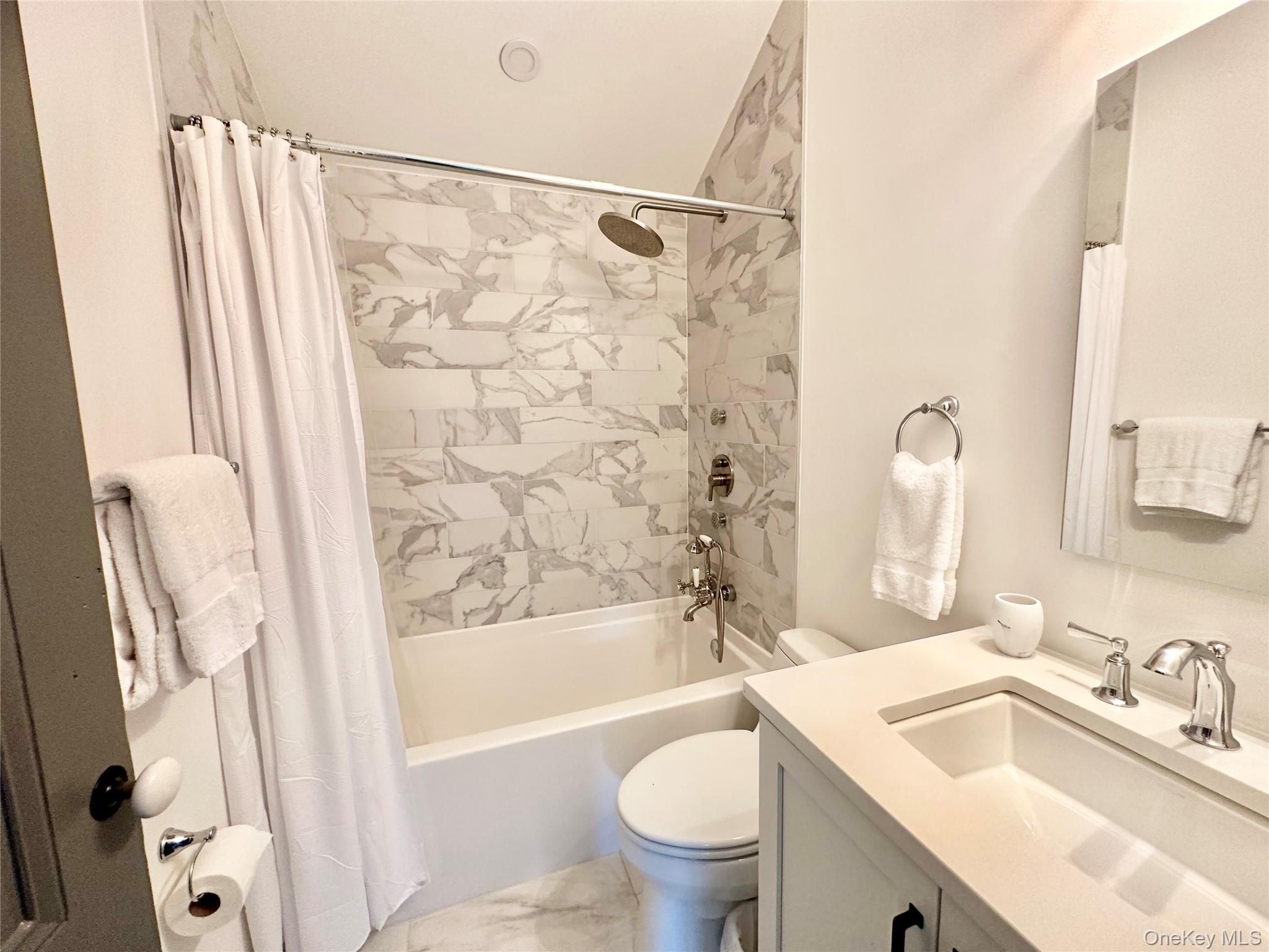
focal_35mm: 14
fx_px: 513
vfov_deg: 85.7
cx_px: 634
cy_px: 476
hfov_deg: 102.1
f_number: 2.2
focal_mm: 2.22
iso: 250
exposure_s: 1/60
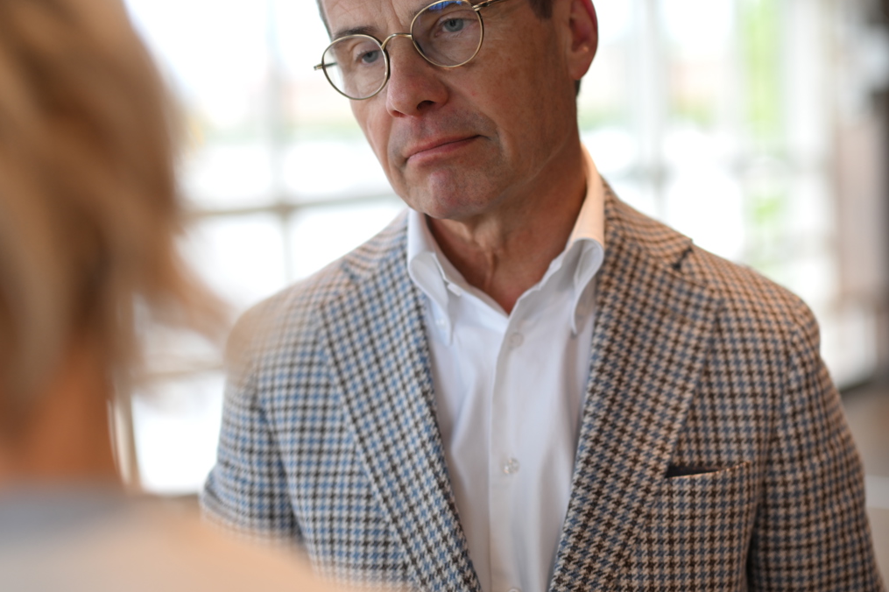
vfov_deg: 20.2
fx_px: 1654
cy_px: 212
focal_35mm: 67
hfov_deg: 30.1
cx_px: 501
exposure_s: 1/125
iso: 250
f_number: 1.8
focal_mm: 50
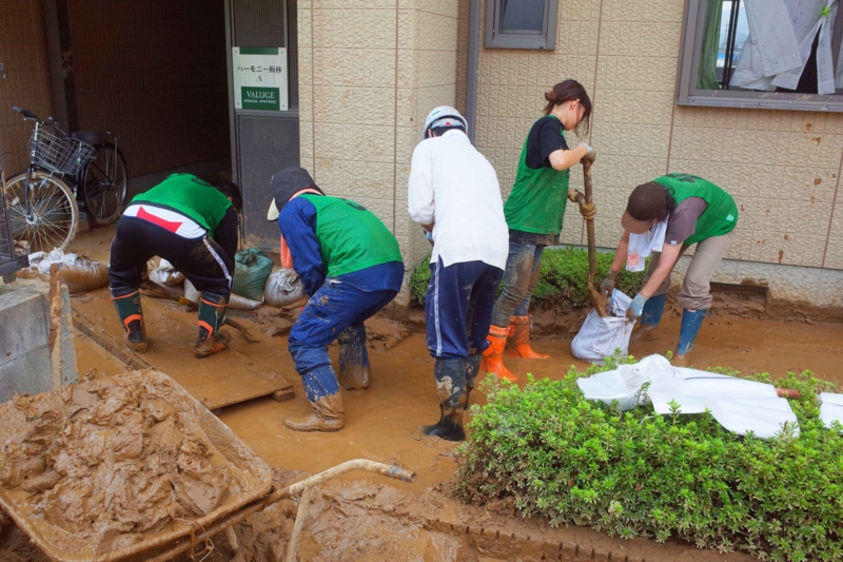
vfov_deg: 46.4
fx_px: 655
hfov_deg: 65.5
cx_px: 422
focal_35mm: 28
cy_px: 281
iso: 320
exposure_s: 1/800
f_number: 4
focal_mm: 18.3
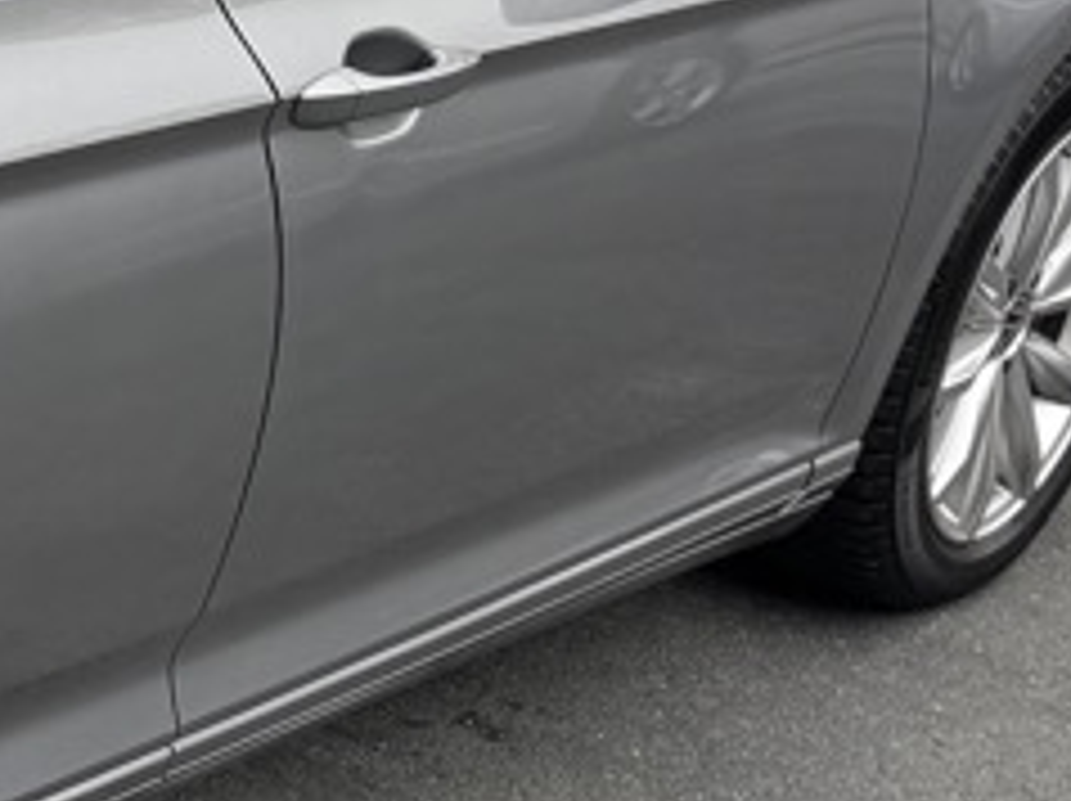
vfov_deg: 12.5
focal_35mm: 118
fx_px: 3647
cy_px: 261
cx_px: -1138
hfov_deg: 13.9
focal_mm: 6.76
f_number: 1.78
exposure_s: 1/842
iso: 80
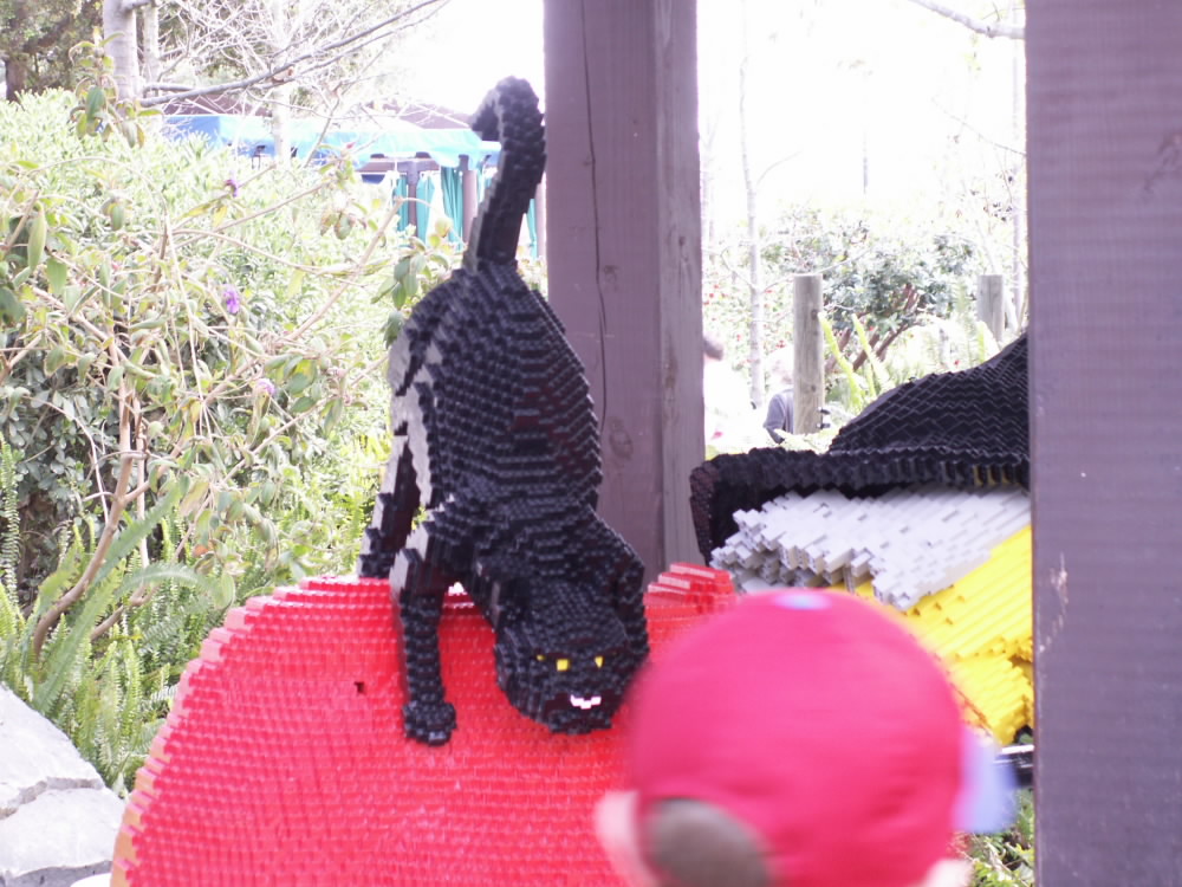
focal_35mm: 86
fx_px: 2937
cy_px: 444
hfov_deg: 22.8
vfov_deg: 17.2
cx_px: 591
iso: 64
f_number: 3.5
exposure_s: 1/40
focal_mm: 14.31
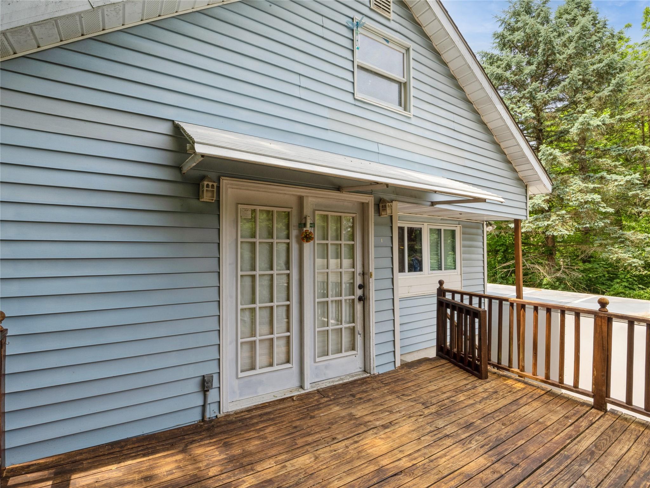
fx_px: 300
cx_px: 325
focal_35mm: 16
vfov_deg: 78.1
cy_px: 244
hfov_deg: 94.5
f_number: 8
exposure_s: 1/200
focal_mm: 8
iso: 200
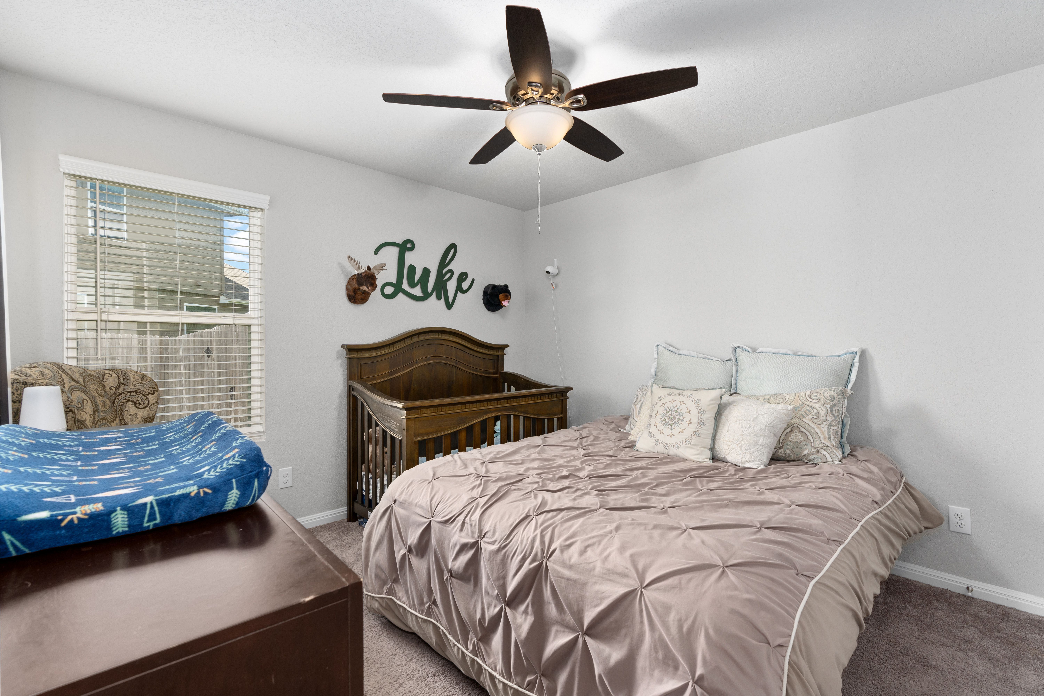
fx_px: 464
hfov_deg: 96.7
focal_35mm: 16
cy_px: 348
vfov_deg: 73.7
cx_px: 522
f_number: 8
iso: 200
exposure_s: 1.6
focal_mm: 16
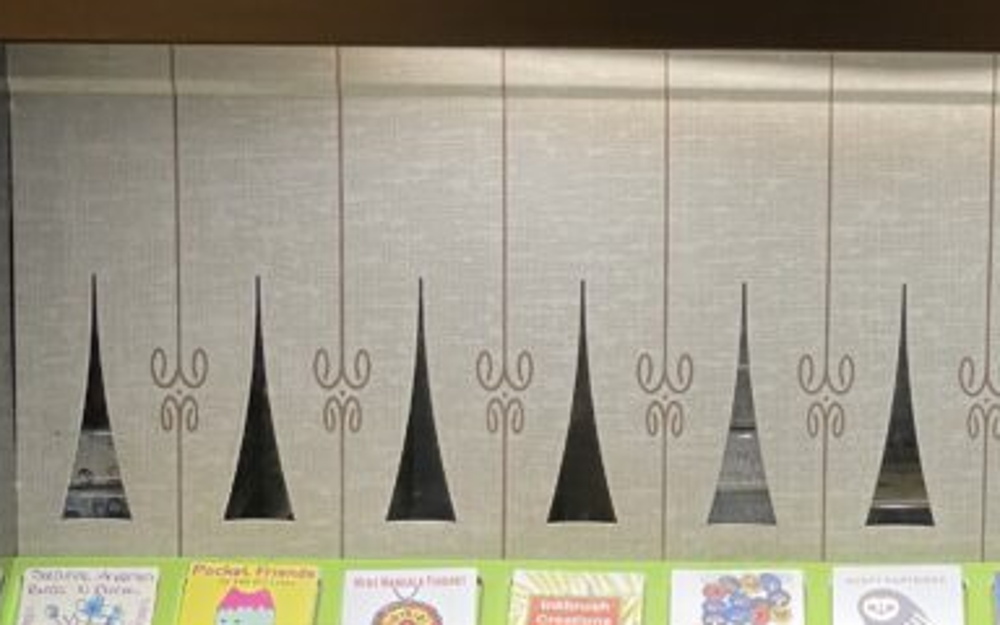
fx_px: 4006
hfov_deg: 14.1
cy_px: 55
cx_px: 901
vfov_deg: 8.9
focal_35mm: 147
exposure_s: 1/120
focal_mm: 6
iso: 160
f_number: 2
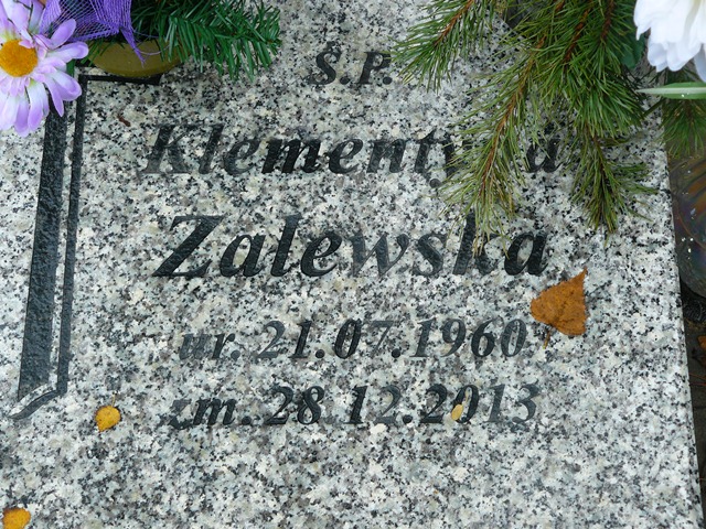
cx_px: 353
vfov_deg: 20.2
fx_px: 1489
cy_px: 264
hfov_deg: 26.7
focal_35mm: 73
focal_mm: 12.2
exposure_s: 1/80
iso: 100
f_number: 3.2
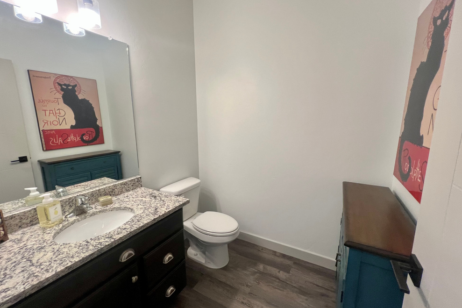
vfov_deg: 81.2
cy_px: 152
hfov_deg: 104.3
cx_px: 231
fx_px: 180
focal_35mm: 14
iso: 125
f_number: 1.8
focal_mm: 1.57
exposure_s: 1/120
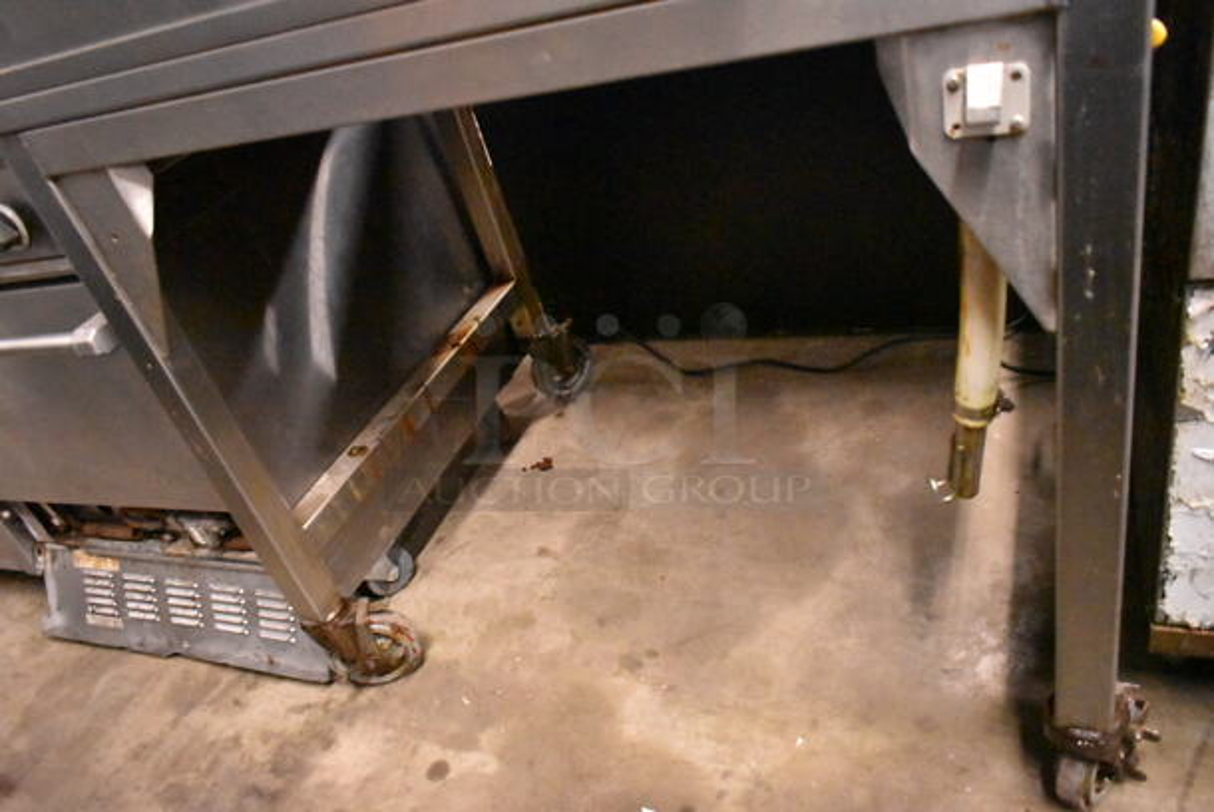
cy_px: 406
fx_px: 911
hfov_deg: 67.3
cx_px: 607
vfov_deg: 48.0
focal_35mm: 27
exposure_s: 1/125
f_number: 3.5
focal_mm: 18
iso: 16000
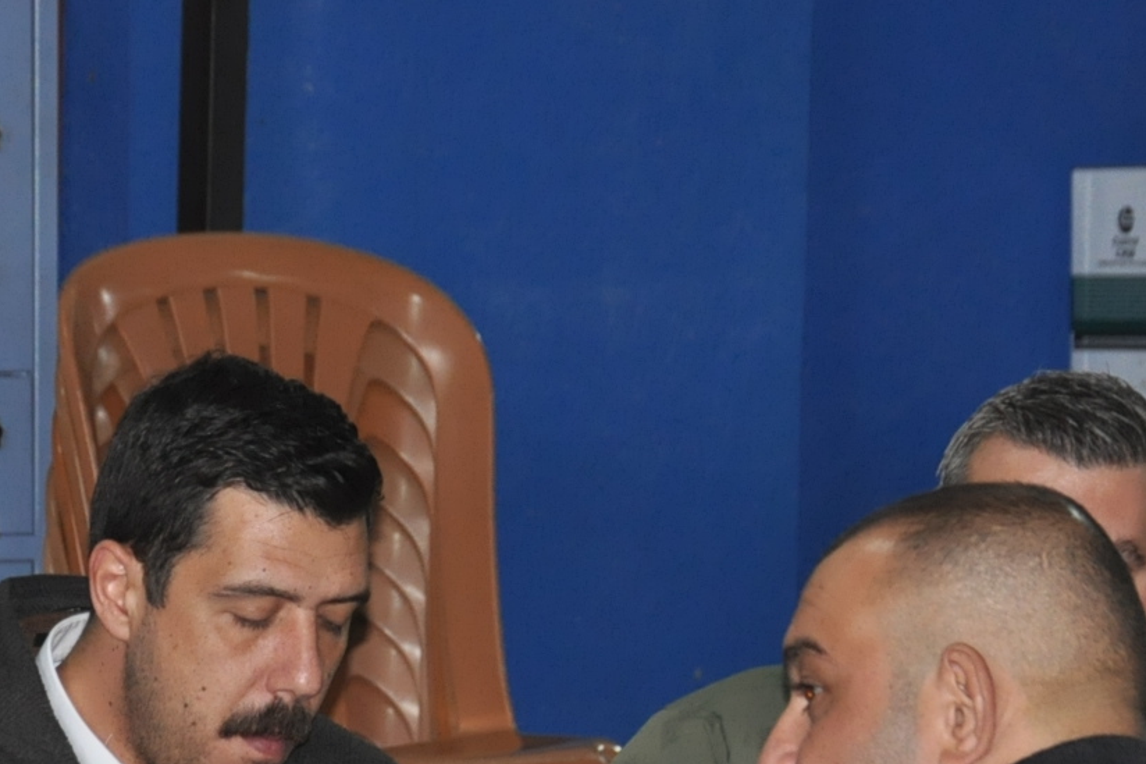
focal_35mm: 331
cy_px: 523
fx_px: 10544
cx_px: 175
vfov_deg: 4.1
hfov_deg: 6.2
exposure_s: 1/60
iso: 800
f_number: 5.6
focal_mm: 85
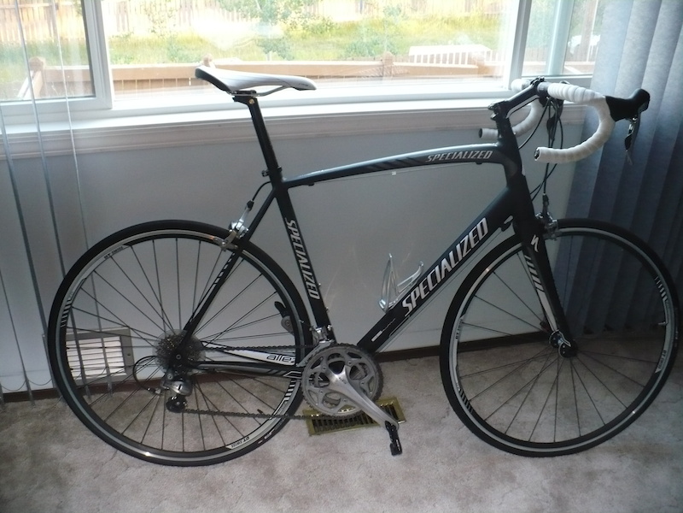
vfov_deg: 38.7
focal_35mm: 37
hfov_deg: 50.1
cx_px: 342
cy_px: 256
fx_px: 730
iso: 250
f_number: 2.8
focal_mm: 6.1
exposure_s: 1/30
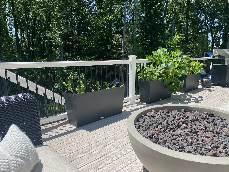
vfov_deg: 53.1
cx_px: 114
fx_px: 172
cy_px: 86
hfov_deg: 67.3
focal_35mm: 26
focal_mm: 4.25
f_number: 1.8
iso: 32
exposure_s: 1/1653
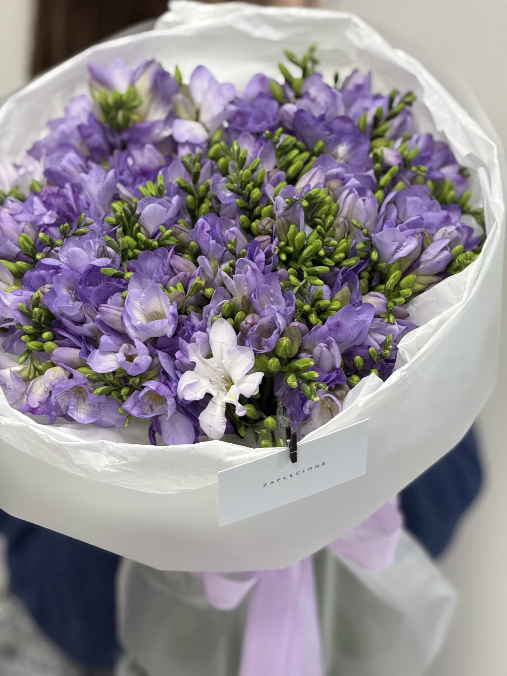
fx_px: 2343
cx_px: 254
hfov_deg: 12.3
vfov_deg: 16.4
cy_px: 338
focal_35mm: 120
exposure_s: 1/100
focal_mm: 15.66
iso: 320
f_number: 2.8
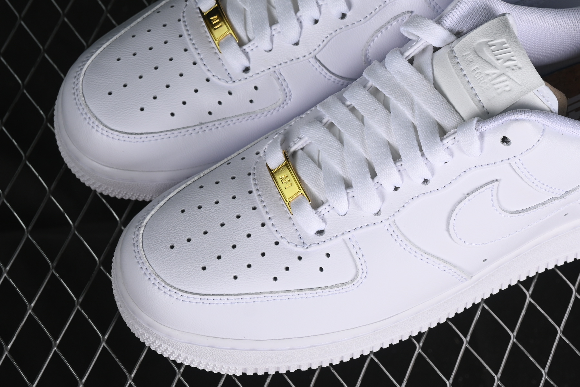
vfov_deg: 11.8
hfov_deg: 17.6
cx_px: 387
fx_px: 1869
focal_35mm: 116
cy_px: 108
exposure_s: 1/60
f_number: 8
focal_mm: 50
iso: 160
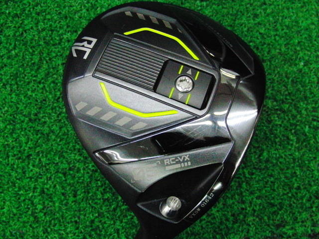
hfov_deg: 50.1
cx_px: 160
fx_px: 341
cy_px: 120
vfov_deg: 38.7
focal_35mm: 37
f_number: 3.6
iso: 3200
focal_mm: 6.42
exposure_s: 1/320
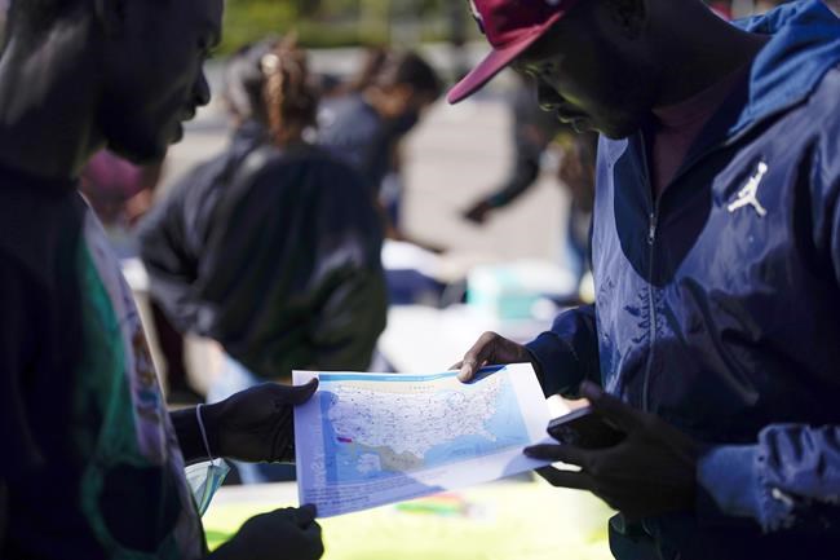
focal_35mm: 50
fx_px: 1166
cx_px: 420
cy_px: 280
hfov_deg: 39.6
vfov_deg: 27.0
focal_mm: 50
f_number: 1.2
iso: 100
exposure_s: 1/12800
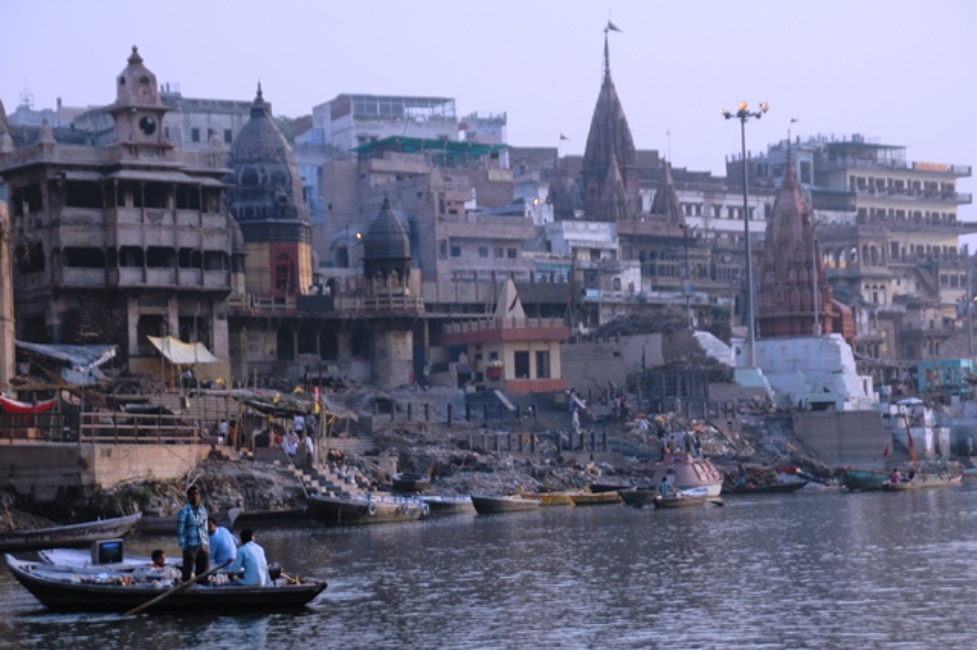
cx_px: 488
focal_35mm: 98
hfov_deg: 20.9
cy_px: 325
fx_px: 2645
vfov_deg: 14.0
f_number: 5.3
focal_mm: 65
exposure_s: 1/400
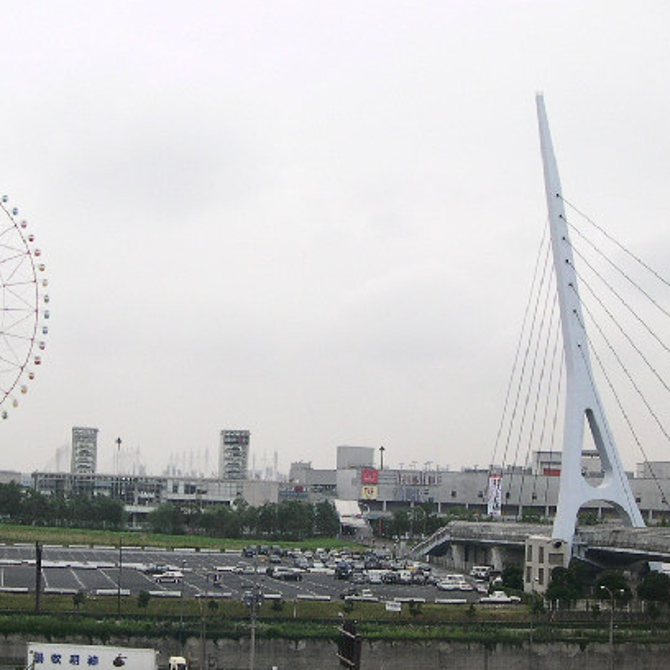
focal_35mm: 70
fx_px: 1533
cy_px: 355
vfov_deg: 24.7
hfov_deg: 24.6
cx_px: 236
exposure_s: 1/118
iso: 100
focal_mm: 8
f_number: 7.6
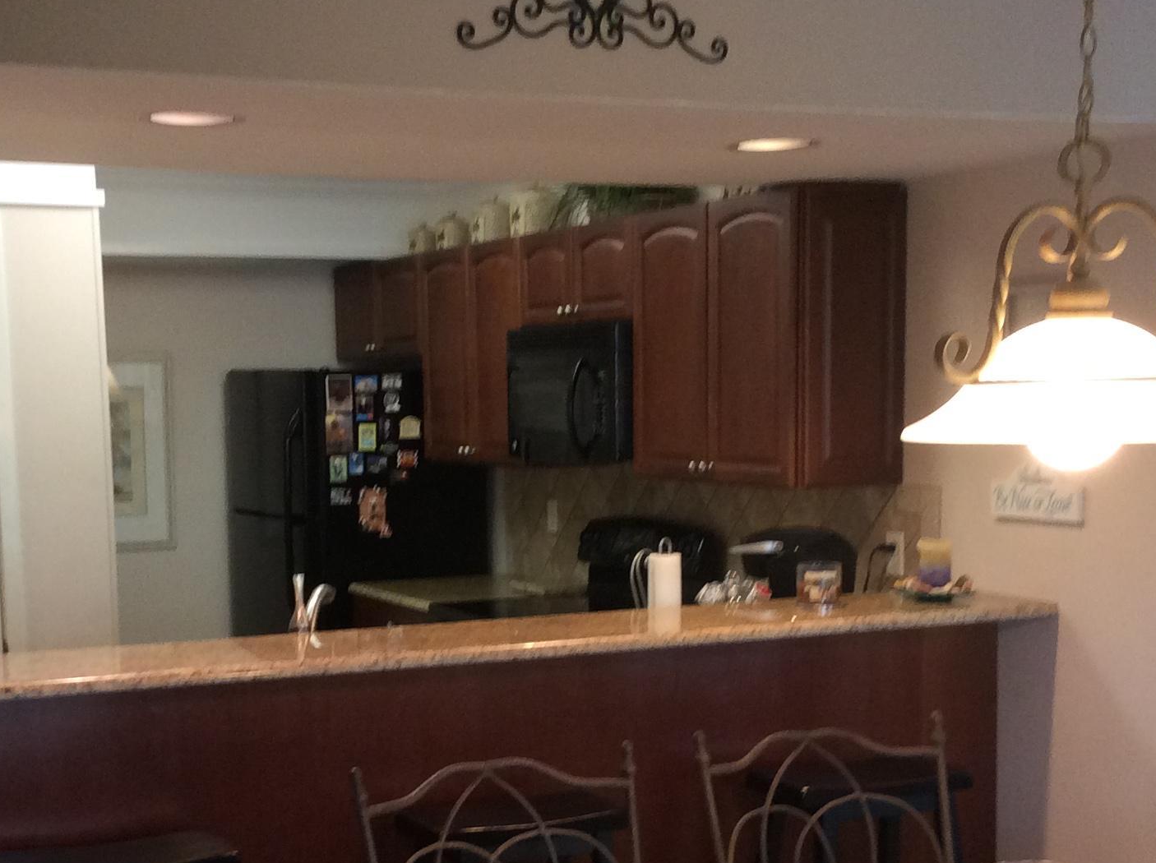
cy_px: 658
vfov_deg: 24.5
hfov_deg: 32.6
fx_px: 1967
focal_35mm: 59
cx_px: 453
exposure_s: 1/24
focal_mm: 3.3
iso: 80
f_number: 2.4
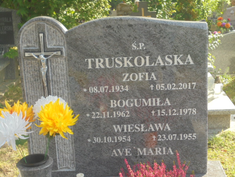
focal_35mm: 64
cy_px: 88
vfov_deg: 22.9
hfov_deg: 30.3
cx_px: 118
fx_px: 434
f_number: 5.6
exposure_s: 1/60
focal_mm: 11.5
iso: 100
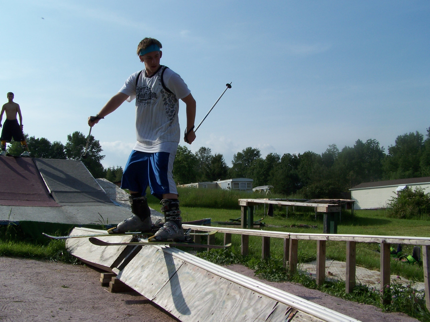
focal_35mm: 38
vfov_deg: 37.7
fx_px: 472
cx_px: 215
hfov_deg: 49.0
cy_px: 161
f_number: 5.6
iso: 80
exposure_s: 1/750
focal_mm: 6.3
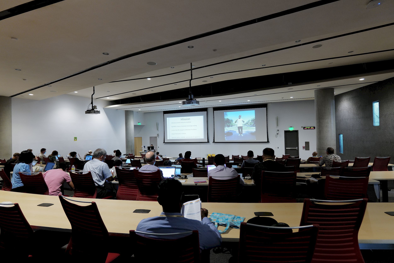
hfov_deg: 90.0
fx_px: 197
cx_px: 197
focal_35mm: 18
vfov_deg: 67.4
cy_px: 132
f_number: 4
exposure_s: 1/40
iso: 1600
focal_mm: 18
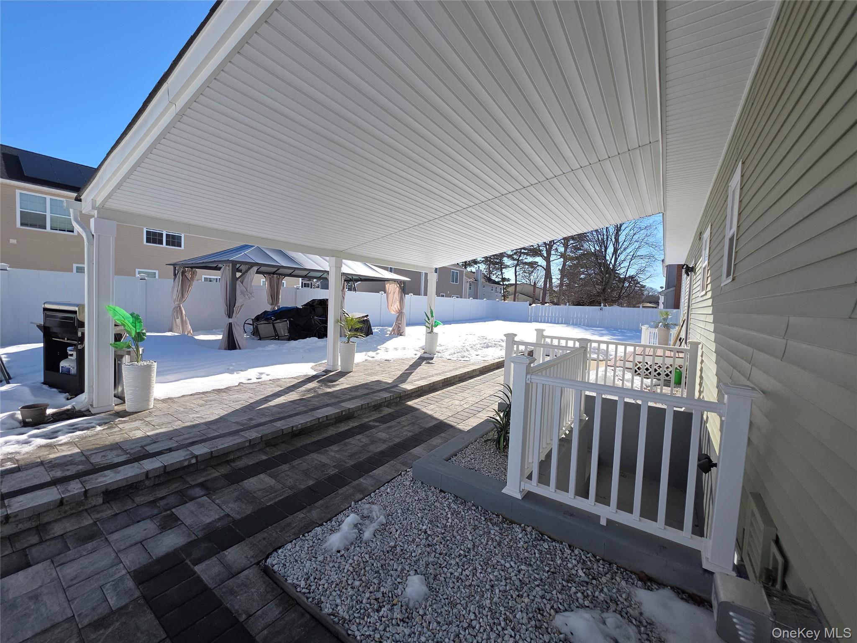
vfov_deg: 89.9
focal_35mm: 13
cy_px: 322
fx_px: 322
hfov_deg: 106.2
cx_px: 428
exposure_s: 1/965
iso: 20
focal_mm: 2.2
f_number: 1.9
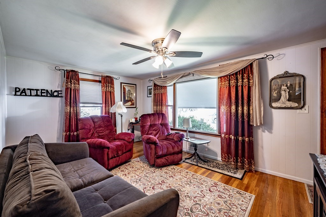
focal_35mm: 14
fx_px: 127
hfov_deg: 104.2
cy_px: 108
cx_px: 163
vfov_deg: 81.2
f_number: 8
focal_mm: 14
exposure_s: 1/3
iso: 125
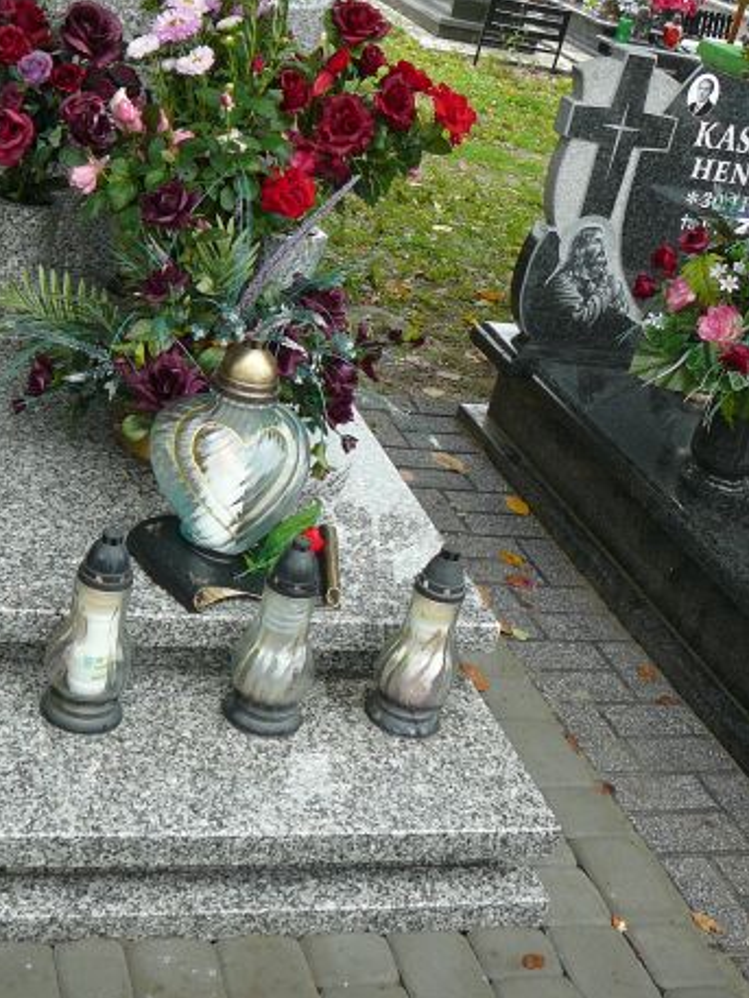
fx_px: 1413
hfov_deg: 29.4
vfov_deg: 38.9
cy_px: 445
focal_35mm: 49
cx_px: 227
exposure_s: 1/100
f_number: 2.8
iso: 80
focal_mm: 5.2
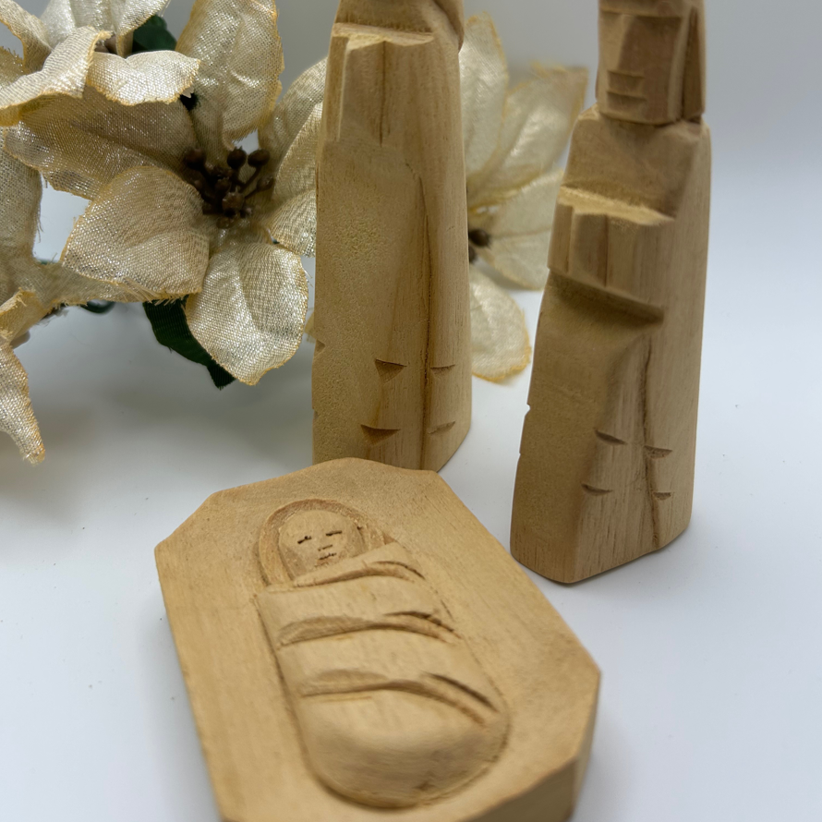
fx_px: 833
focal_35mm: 31
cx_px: 414
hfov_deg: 52.5
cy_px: 287
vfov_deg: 51.7
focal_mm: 5.7
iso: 40
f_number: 1.5
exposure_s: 1/283
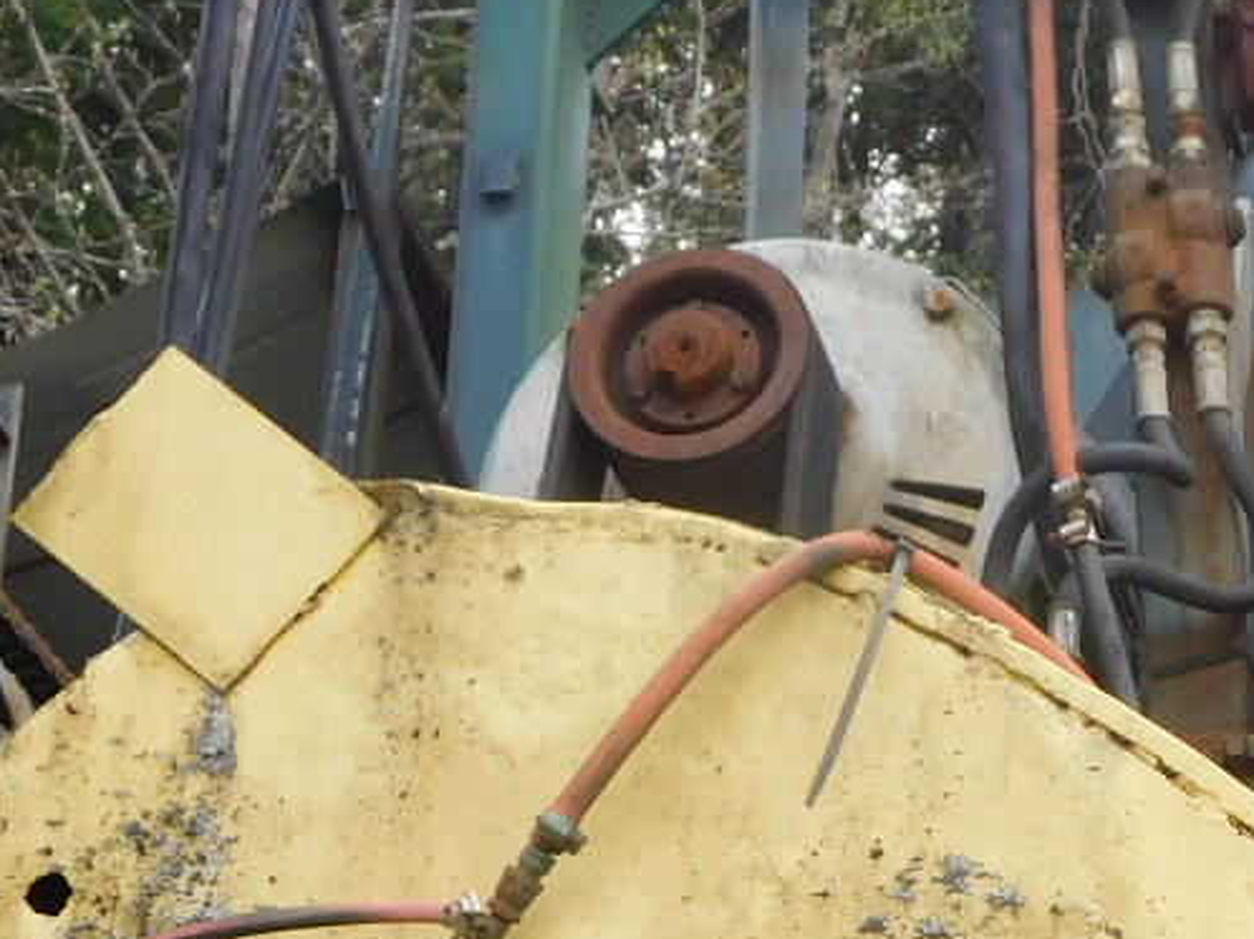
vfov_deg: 12.6
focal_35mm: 116
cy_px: 896
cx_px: 1206
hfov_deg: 16.7
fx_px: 4199
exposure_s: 1/160
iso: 125
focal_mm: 6.3
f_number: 3.5
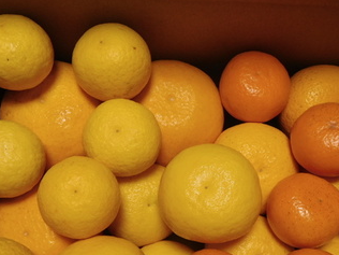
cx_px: 186
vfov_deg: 37.0
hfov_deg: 48.9
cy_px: 183
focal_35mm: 38
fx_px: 372
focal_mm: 4.5
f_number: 3.4
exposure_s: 1/30
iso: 220
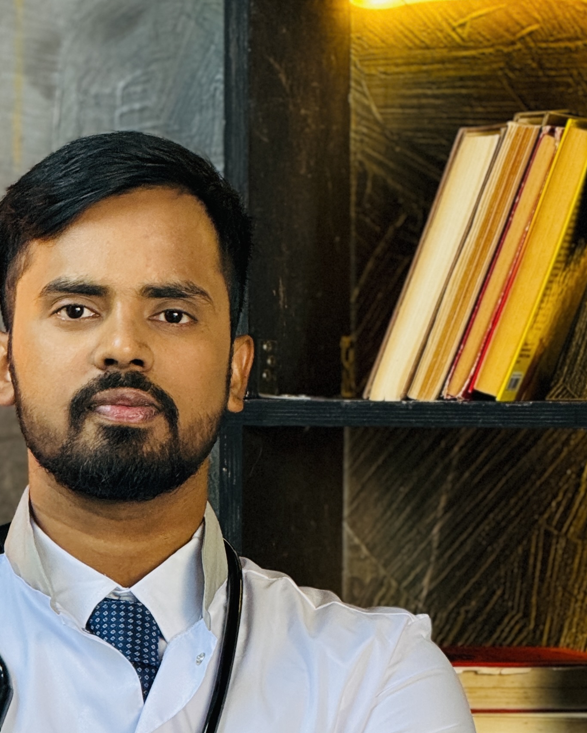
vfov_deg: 6.9
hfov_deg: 5.6
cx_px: 383
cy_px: 731
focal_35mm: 278
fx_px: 6038
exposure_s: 1/100
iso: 200
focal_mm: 15.66
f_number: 2.8
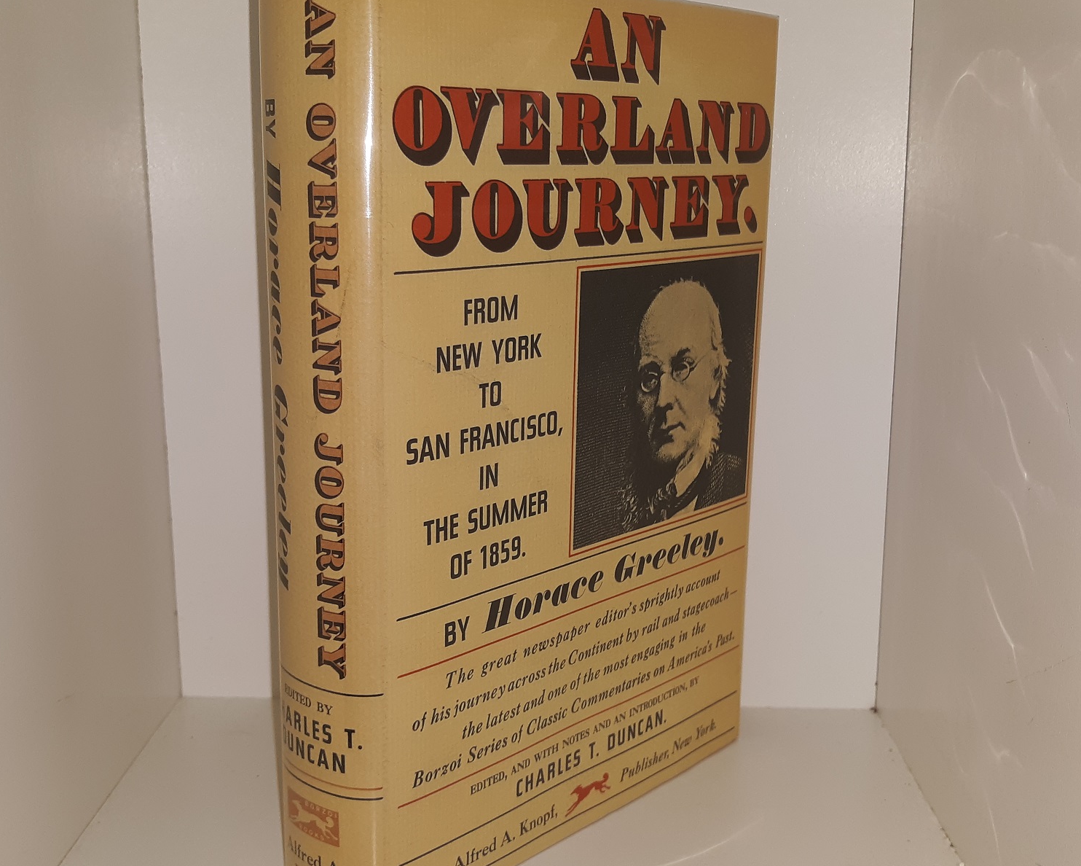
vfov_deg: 39.2
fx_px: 1216
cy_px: 445
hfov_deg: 47.9
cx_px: 522
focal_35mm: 38
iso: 40
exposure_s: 1/172
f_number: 1.7
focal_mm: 3.7
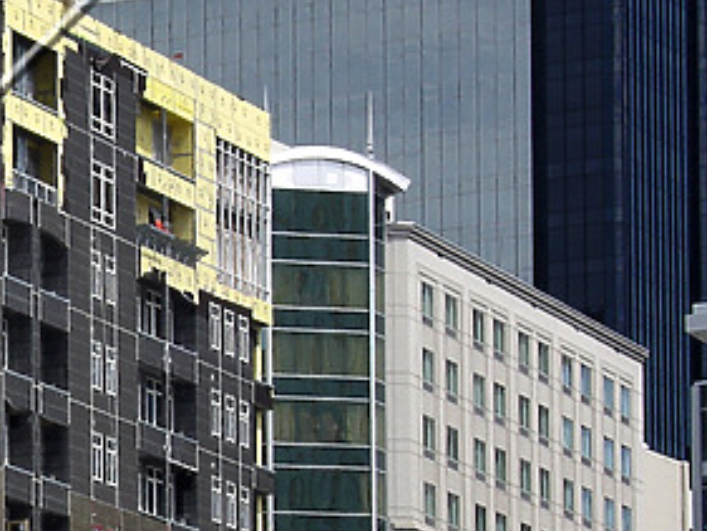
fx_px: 5762
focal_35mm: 282
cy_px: 464
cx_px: -372
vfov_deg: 5.3
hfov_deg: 6.9
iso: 50
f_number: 7
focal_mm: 22.3
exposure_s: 1/286
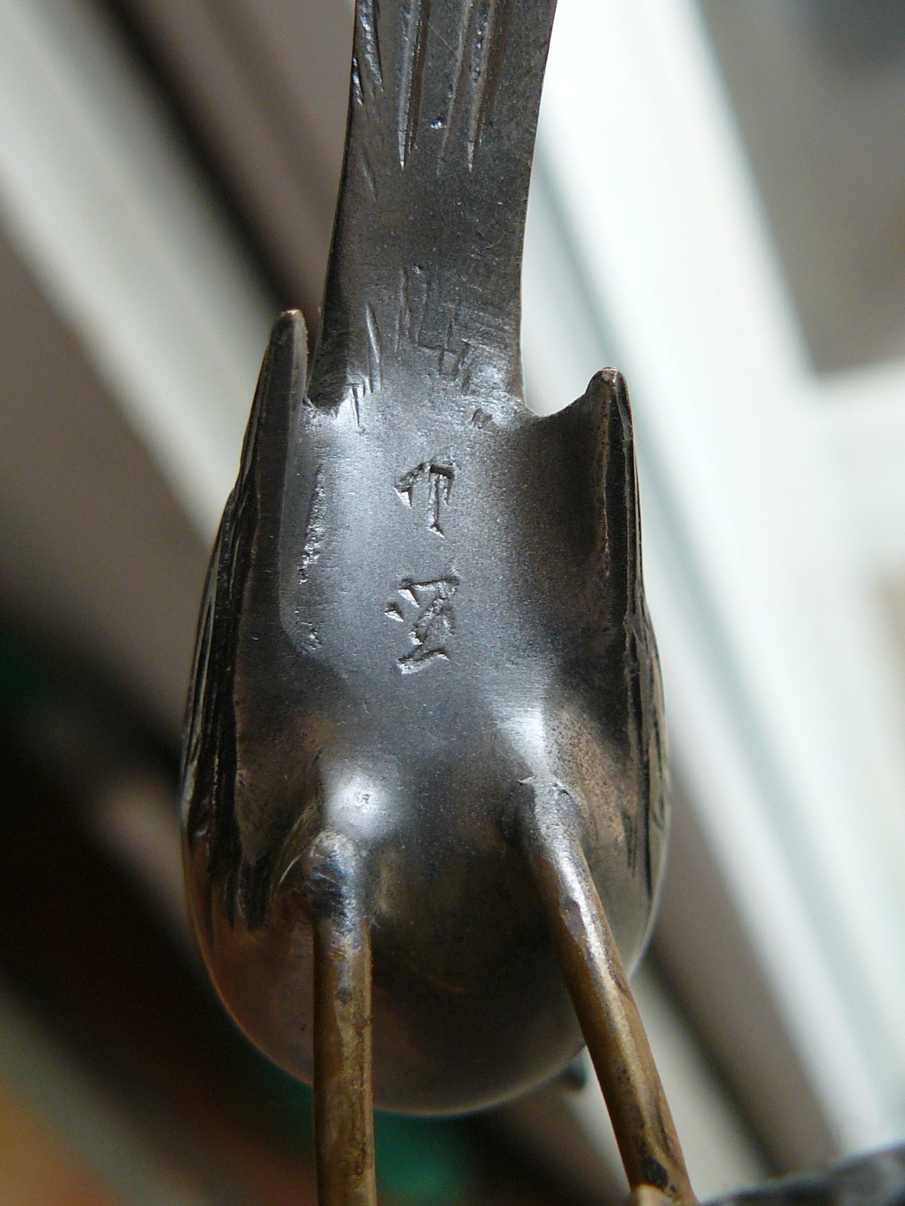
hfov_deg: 19.1
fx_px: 2684
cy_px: 603
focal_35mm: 77
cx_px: 452
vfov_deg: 25.3
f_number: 2.8
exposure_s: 1/60
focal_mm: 8.6
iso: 100
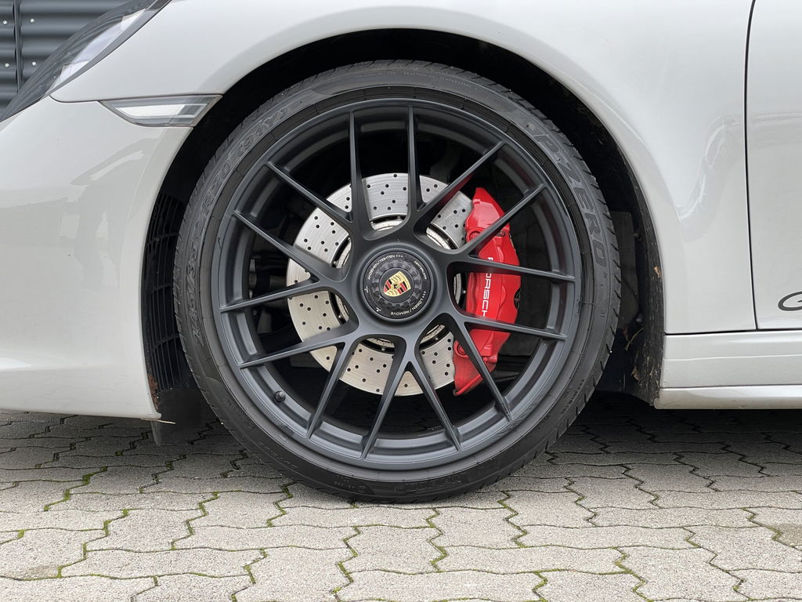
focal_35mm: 52
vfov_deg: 28.0
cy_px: 301
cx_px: 401
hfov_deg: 36.8
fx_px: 1205
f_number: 2
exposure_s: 1/99
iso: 32
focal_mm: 6
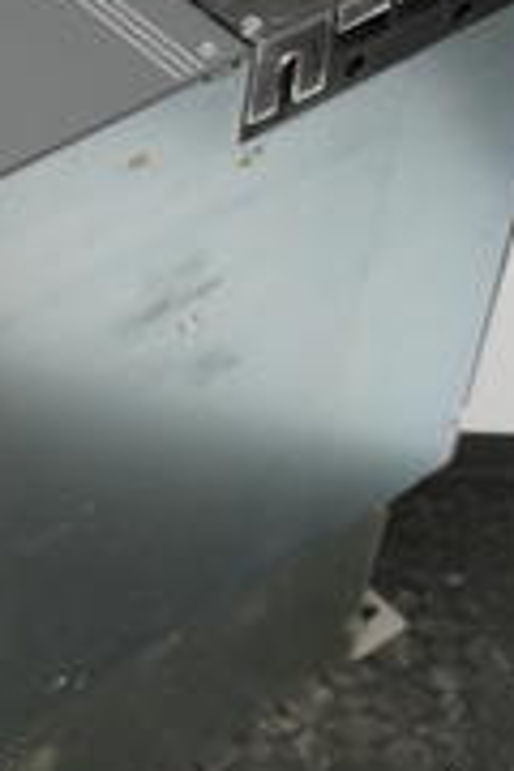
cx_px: -146
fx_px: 2077
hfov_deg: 13.6
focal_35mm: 97
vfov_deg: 21.0
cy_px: 343
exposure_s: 1/25
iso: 400
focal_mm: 21
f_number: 7.1
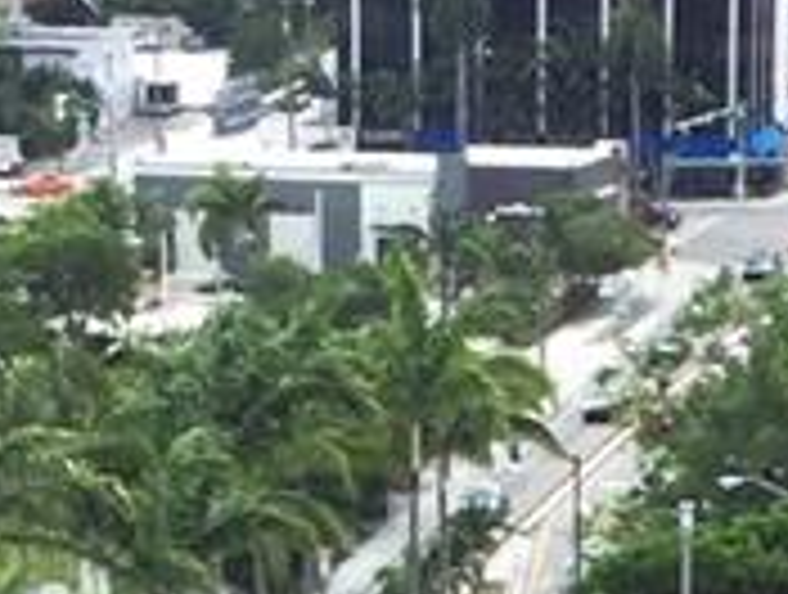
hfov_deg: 9.3
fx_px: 4836
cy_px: 1462
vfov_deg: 6.6
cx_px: 468
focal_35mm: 212
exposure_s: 1/662
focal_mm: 3.3
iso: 25
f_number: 2.4
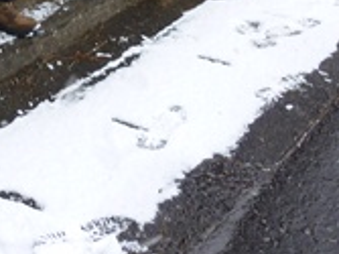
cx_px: -89
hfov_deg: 20.1
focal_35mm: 90
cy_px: -142
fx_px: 881
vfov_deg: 15.0
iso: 80
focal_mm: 4.5
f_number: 3.3
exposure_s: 1/125
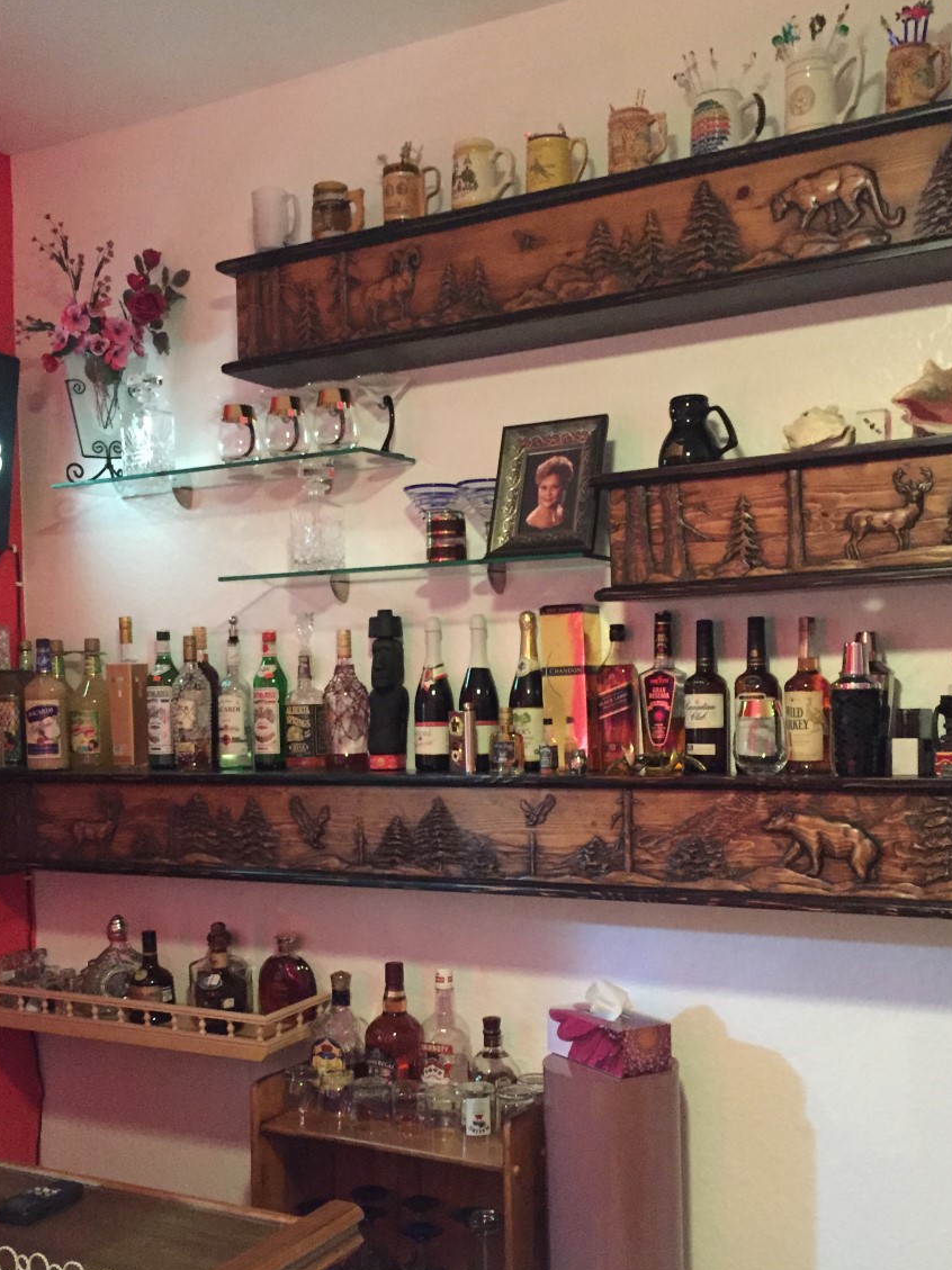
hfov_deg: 38.6
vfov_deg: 50.0
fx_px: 1358
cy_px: 735
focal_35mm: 37
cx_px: 456
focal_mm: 4.15
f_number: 2.2
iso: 400
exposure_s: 1/15
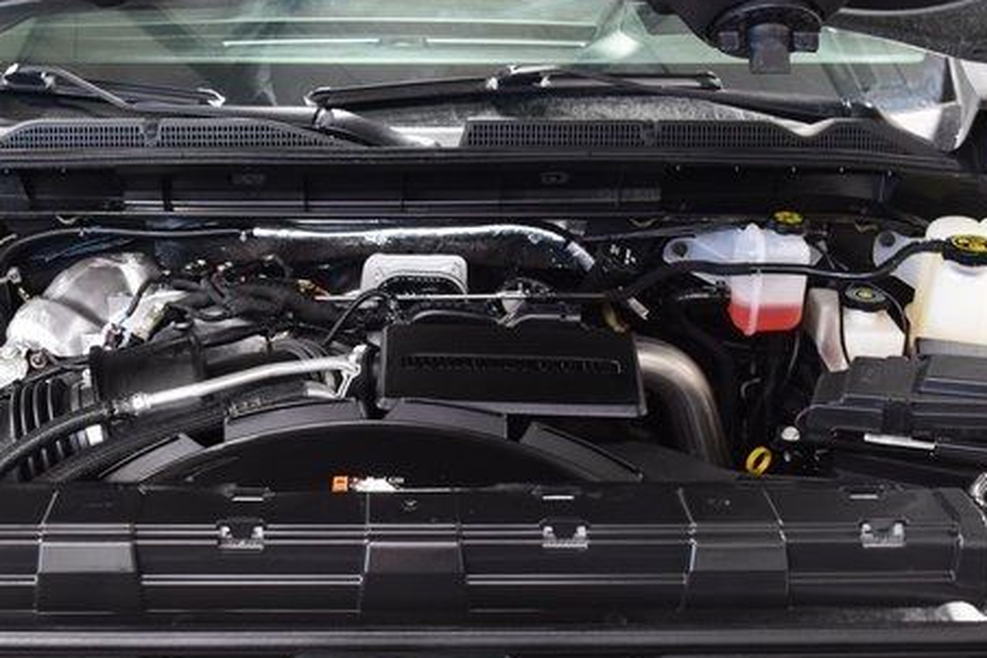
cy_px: 421
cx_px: 417
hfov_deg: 38.8
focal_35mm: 51
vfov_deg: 26.4
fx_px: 1398
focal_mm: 24
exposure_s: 1/15
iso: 1600
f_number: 5.6
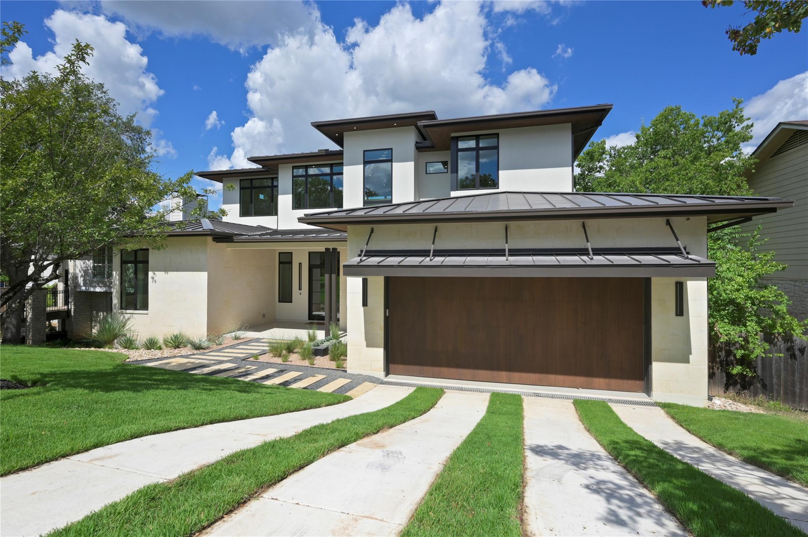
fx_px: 370
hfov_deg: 95.0
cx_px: 404
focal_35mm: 16
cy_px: 268
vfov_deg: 72.0
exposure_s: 1/5000
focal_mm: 16.5
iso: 800
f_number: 8
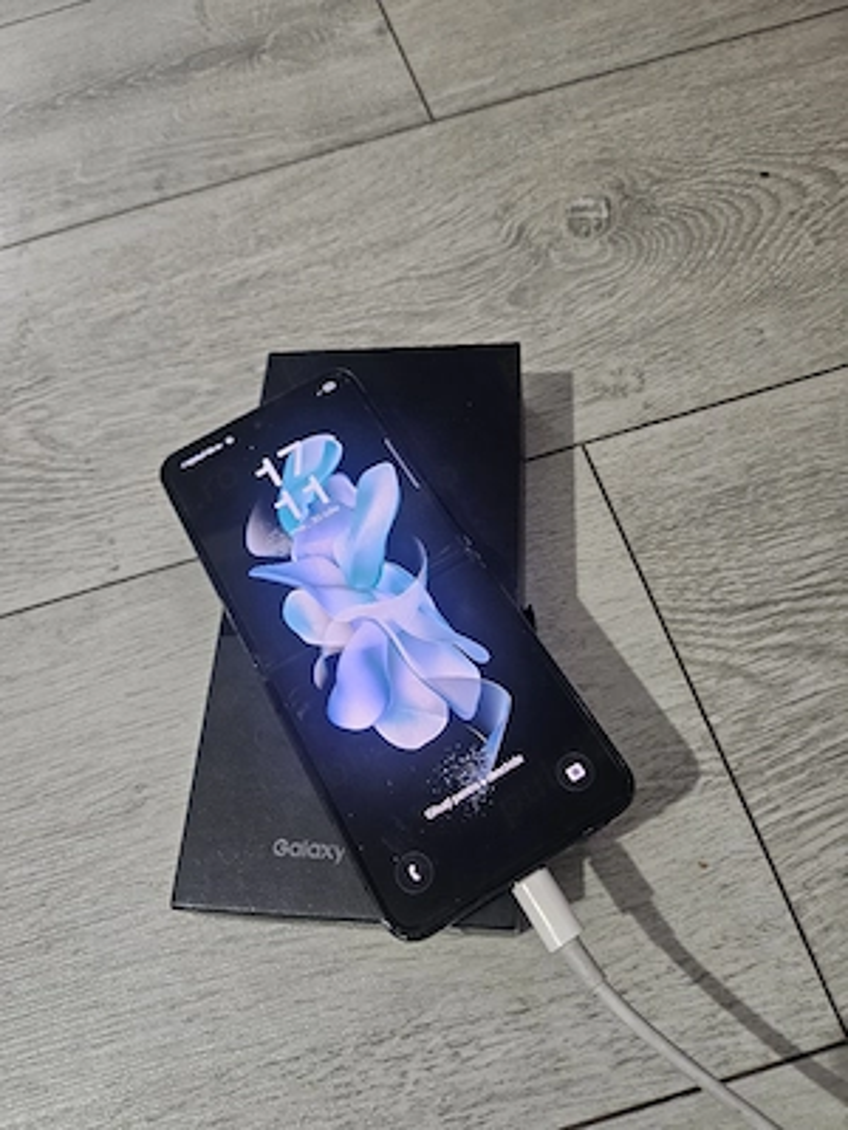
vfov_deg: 71.6
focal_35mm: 24
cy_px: 565
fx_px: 784
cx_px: 424
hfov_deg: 56.8
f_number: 1.8
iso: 250
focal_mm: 5
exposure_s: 1/34.4
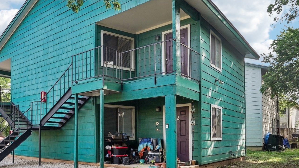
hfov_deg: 61.4
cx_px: 82
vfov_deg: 38.8
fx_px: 238
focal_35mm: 30
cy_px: 101
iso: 800
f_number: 8
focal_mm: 18
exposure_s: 1/320
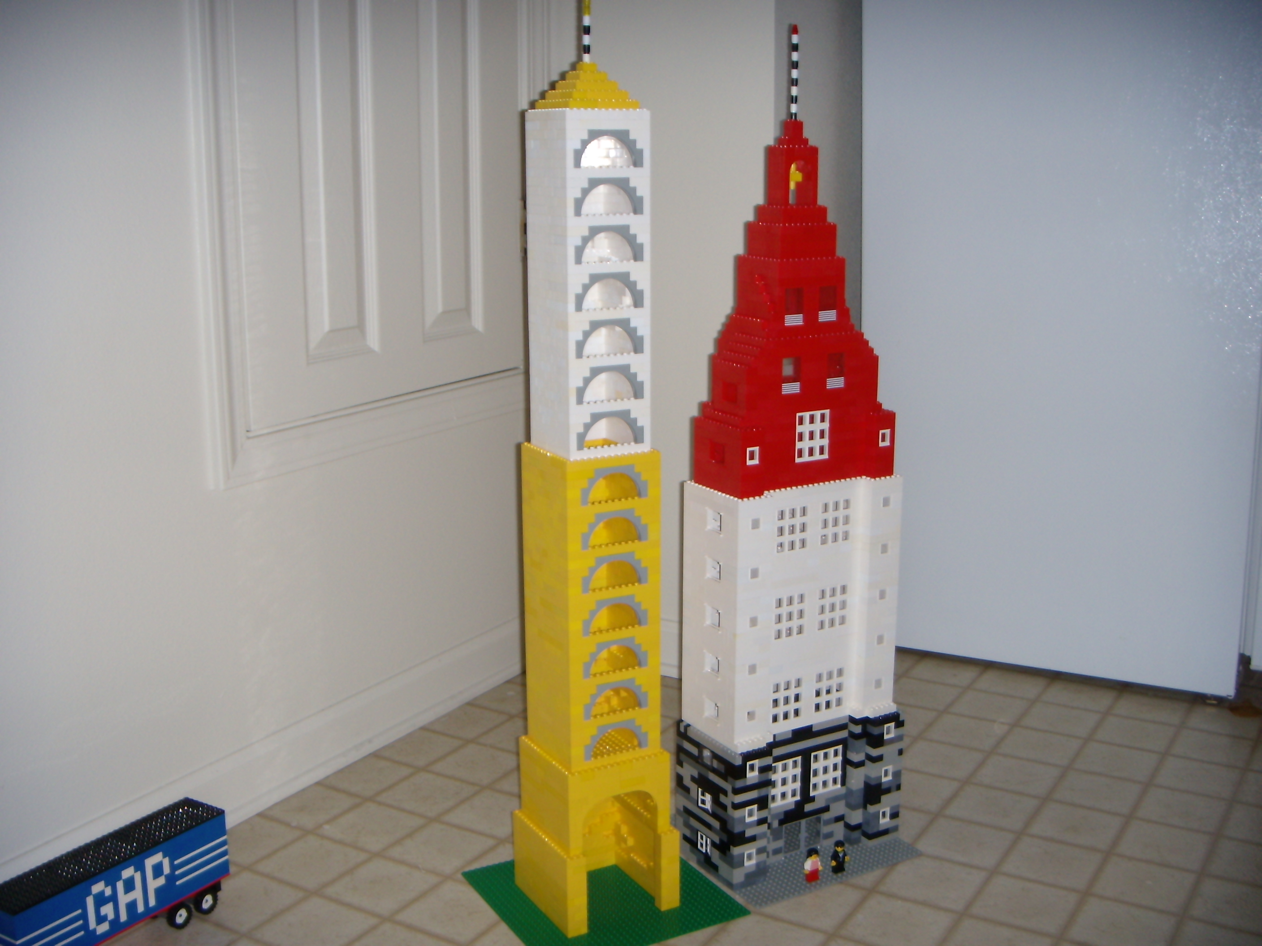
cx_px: 631
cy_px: 473
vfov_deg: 37.7
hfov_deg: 49.0
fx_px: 1385
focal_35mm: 38
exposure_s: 1/60.2
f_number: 3.5
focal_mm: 6.4
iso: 71
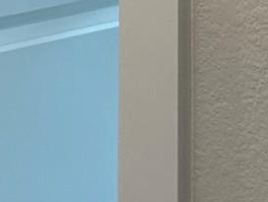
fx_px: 1510
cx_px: -236
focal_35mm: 195
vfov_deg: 6.5
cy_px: -534
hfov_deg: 9.6
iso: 80
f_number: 1.5
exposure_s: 1/120
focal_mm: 5.7
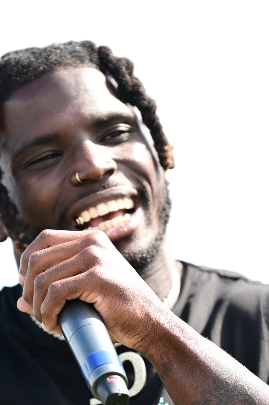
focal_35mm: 360
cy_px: 280
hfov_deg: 3.8
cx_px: 145
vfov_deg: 5.7
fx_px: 4042
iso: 200
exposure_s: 1/1000
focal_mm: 185
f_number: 2.8
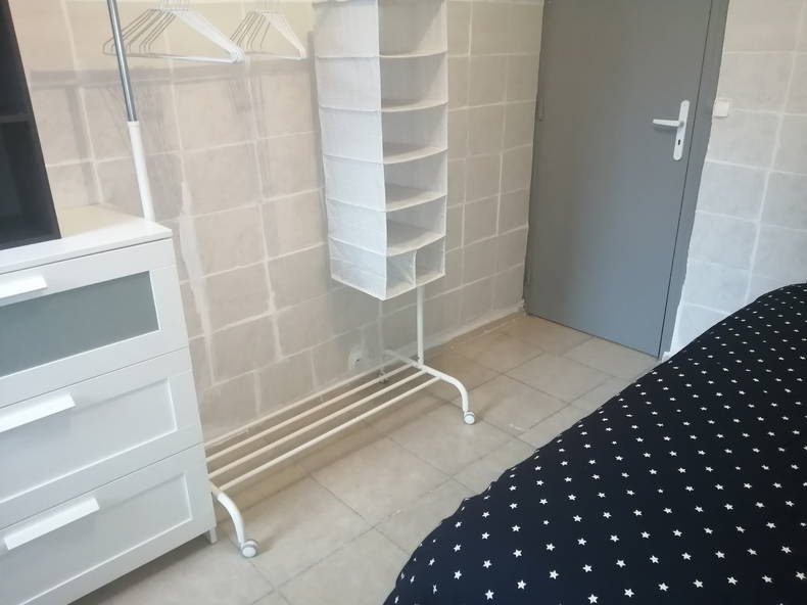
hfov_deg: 67.3
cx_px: 404
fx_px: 606
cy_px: 302
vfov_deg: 53.0
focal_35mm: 26
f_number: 1.8
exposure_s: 1/33.3
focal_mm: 3.6
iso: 320
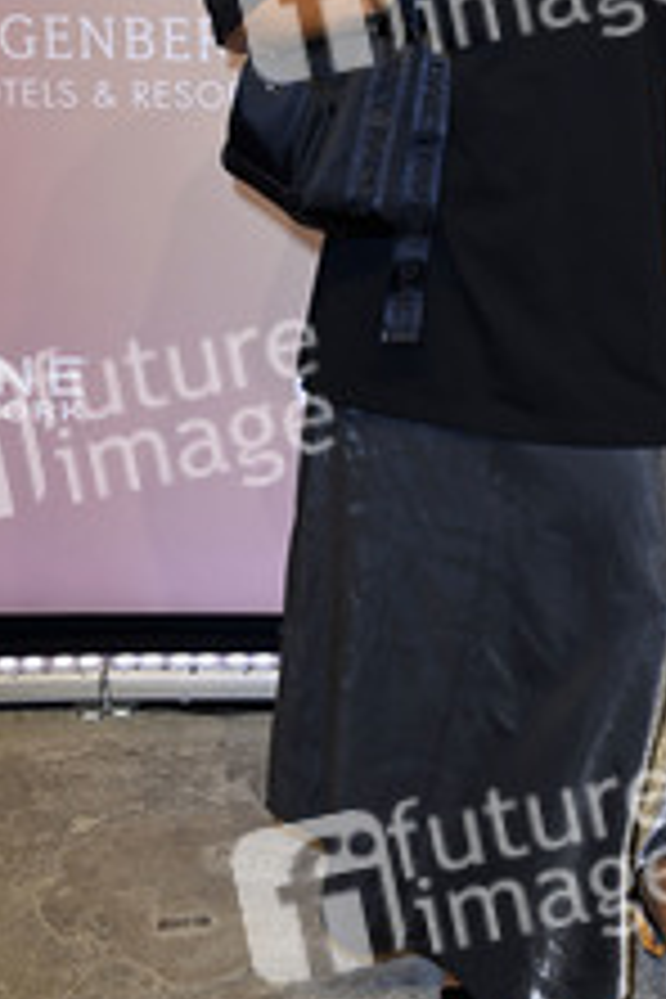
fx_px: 2248
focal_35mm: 81
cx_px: 594
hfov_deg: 16.6
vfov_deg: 24.7
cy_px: 202
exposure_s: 1/250
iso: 400
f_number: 5
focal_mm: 45
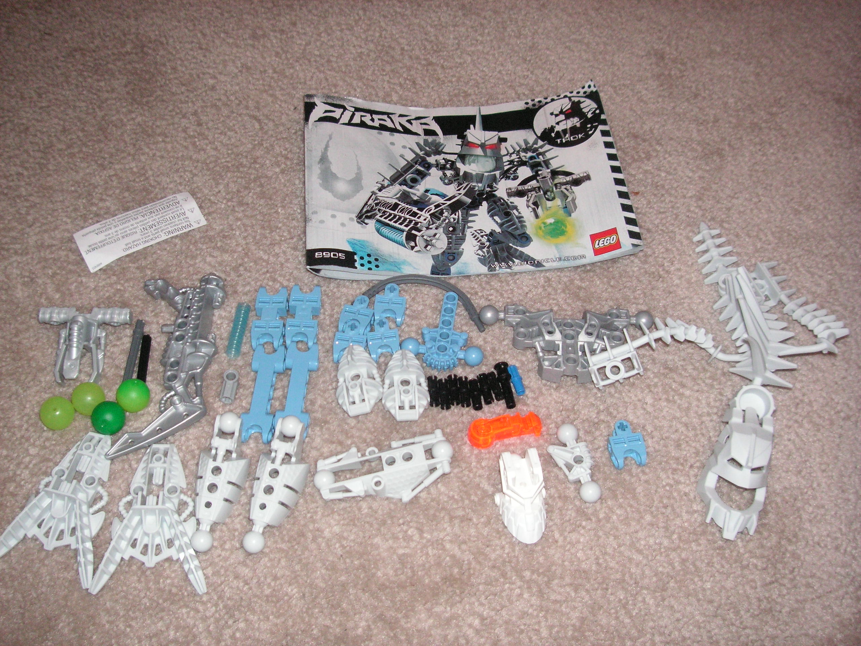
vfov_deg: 37.7
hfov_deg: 49.0
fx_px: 945
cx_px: 430
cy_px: 323
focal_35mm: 38
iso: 160
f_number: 3.3
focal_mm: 6.3
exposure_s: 1/45
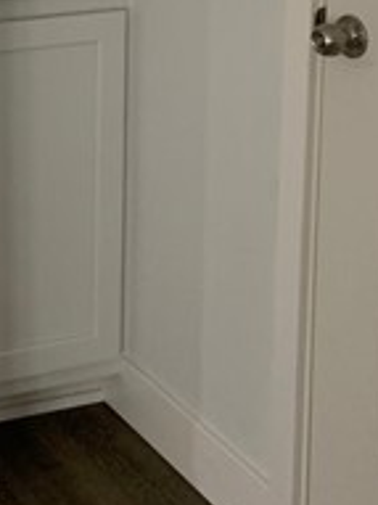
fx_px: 1268
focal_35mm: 87
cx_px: -177
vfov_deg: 20.9
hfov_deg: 15.7
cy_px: -116
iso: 100
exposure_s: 1/60
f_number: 1.8
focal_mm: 4.25
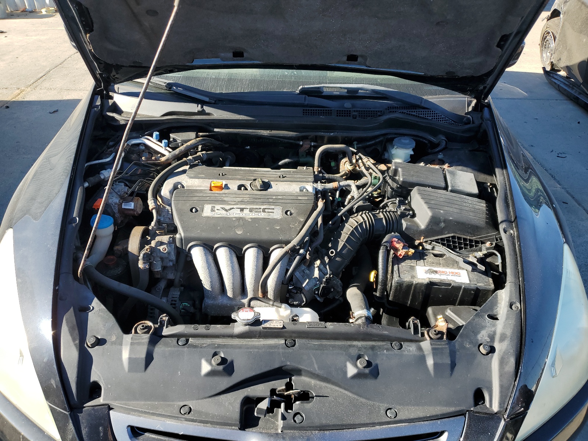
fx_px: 442
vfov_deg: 53.1
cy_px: 220
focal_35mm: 26
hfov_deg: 67.3
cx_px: 294
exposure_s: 1/833
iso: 50
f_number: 1.5
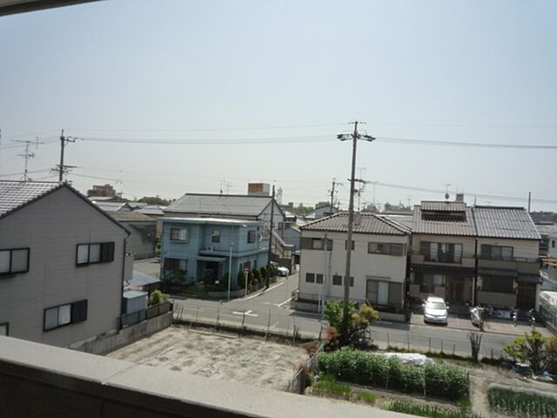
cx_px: 278
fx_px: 402
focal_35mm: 25
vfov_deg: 54.9
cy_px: 209
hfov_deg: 69.4
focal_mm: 4.4
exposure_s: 1/100
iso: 160
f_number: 2.8
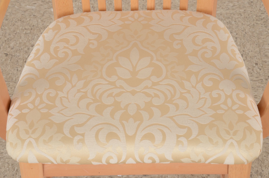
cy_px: 89
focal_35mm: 112
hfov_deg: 18.2
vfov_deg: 12.1
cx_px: 134
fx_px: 839
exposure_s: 1/80
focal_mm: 75
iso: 125
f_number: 14
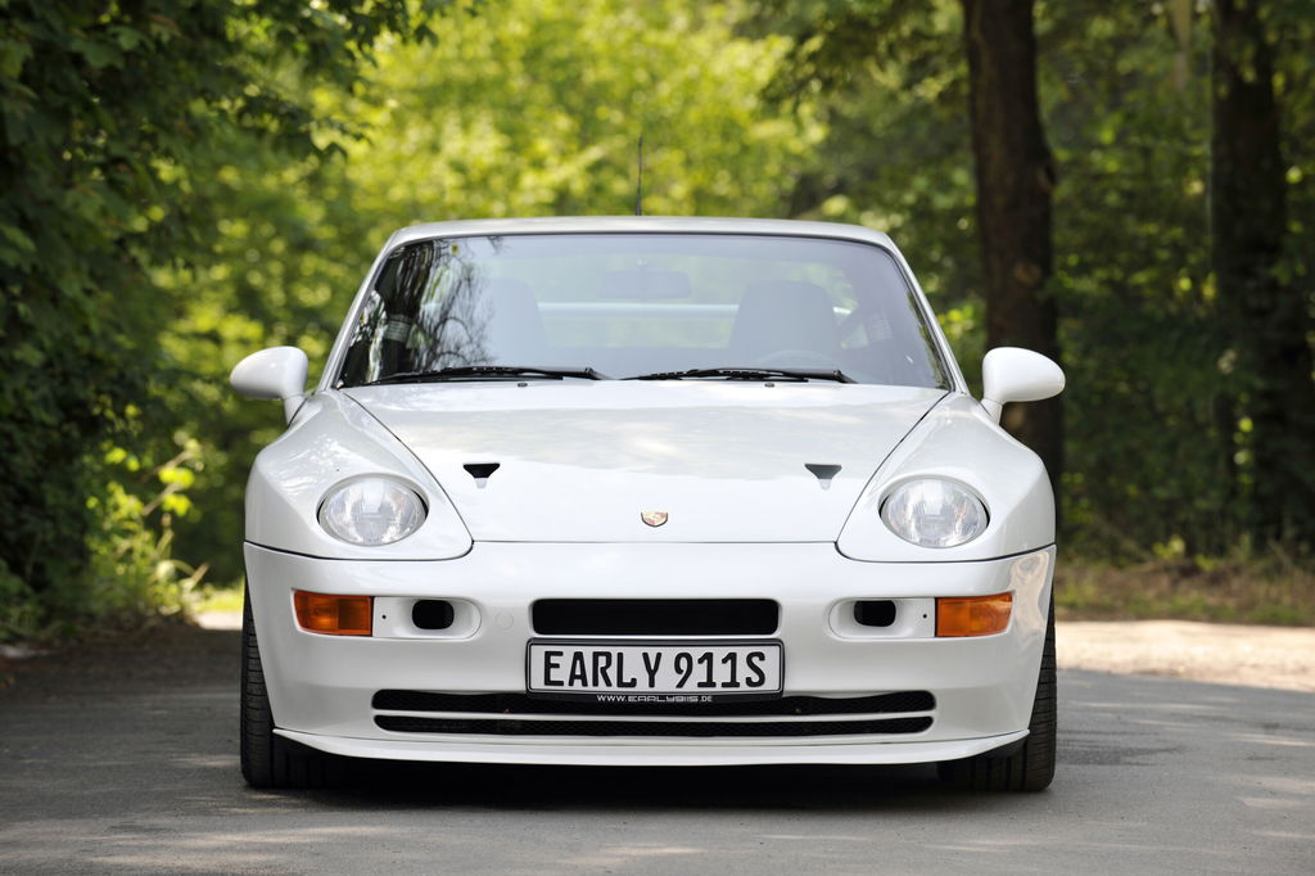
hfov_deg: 10.3
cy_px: 438
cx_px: 658
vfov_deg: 6.9
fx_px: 7303
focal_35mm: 200
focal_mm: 200
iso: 100
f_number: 4.5
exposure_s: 1/125
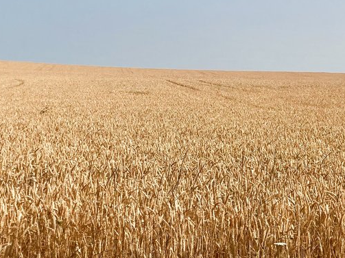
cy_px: -38
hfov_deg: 24.8
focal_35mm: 78
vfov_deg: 18.1
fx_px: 777
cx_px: 251
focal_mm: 3.99
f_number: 1.8
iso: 25
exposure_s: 1/4425
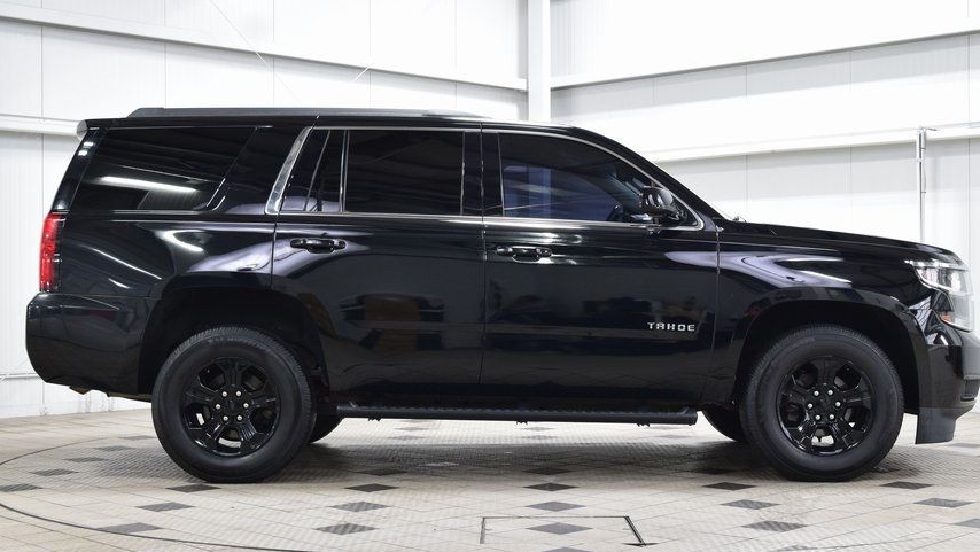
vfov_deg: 22.0
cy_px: 317
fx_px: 1420
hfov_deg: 38.1
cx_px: 513
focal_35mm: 55
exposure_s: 1/15
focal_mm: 29
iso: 900
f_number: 6.3
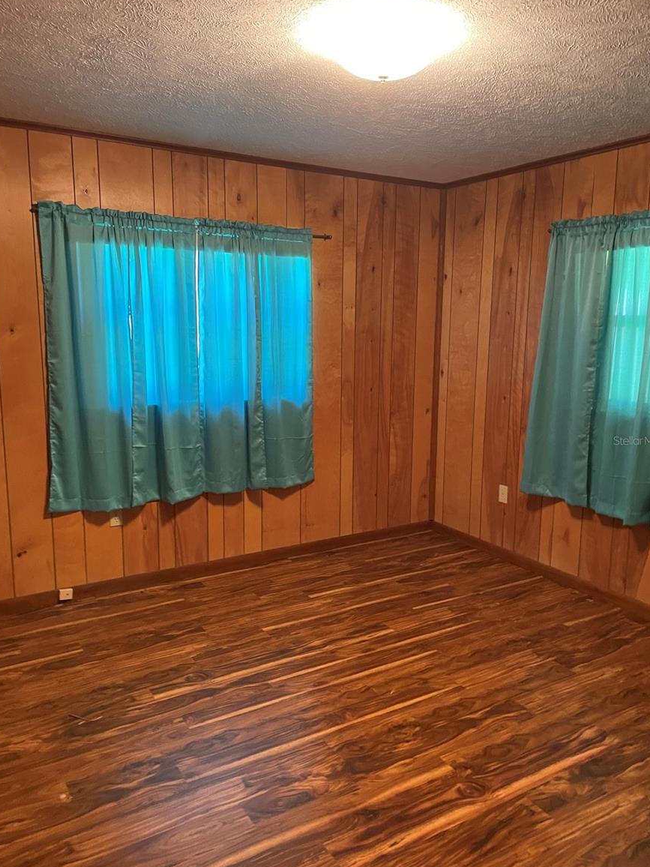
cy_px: 440
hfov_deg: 51.4
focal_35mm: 27
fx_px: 676
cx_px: 329
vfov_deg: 65.3
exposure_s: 1/40
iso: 500
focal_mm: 4.2
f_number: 1.6
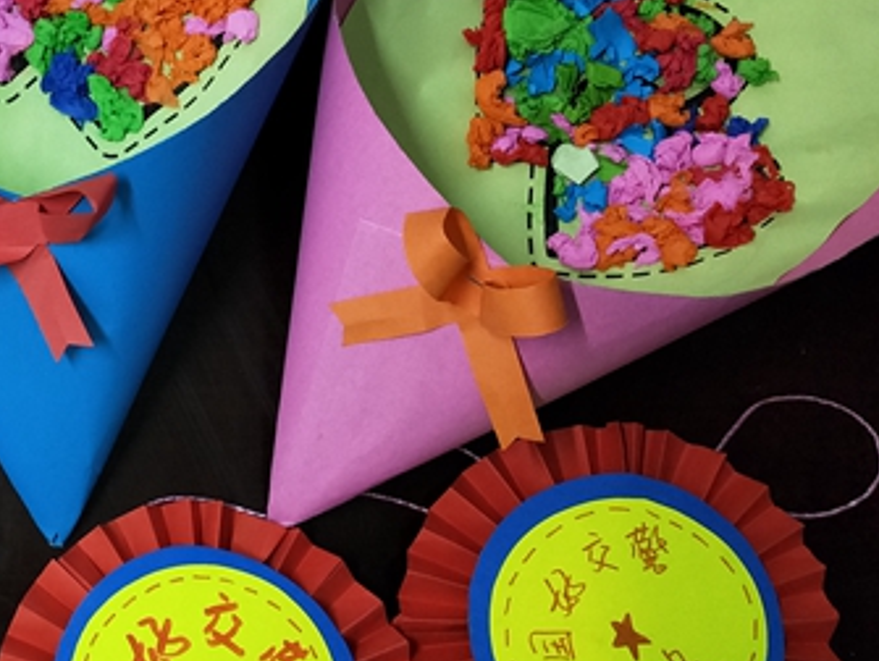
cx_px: 8
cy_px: 319
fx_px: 1220
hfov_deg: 35.9
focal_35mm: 48
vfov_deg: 30.3
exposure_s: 1/33
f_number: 1.7
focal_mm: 3.99
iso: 285
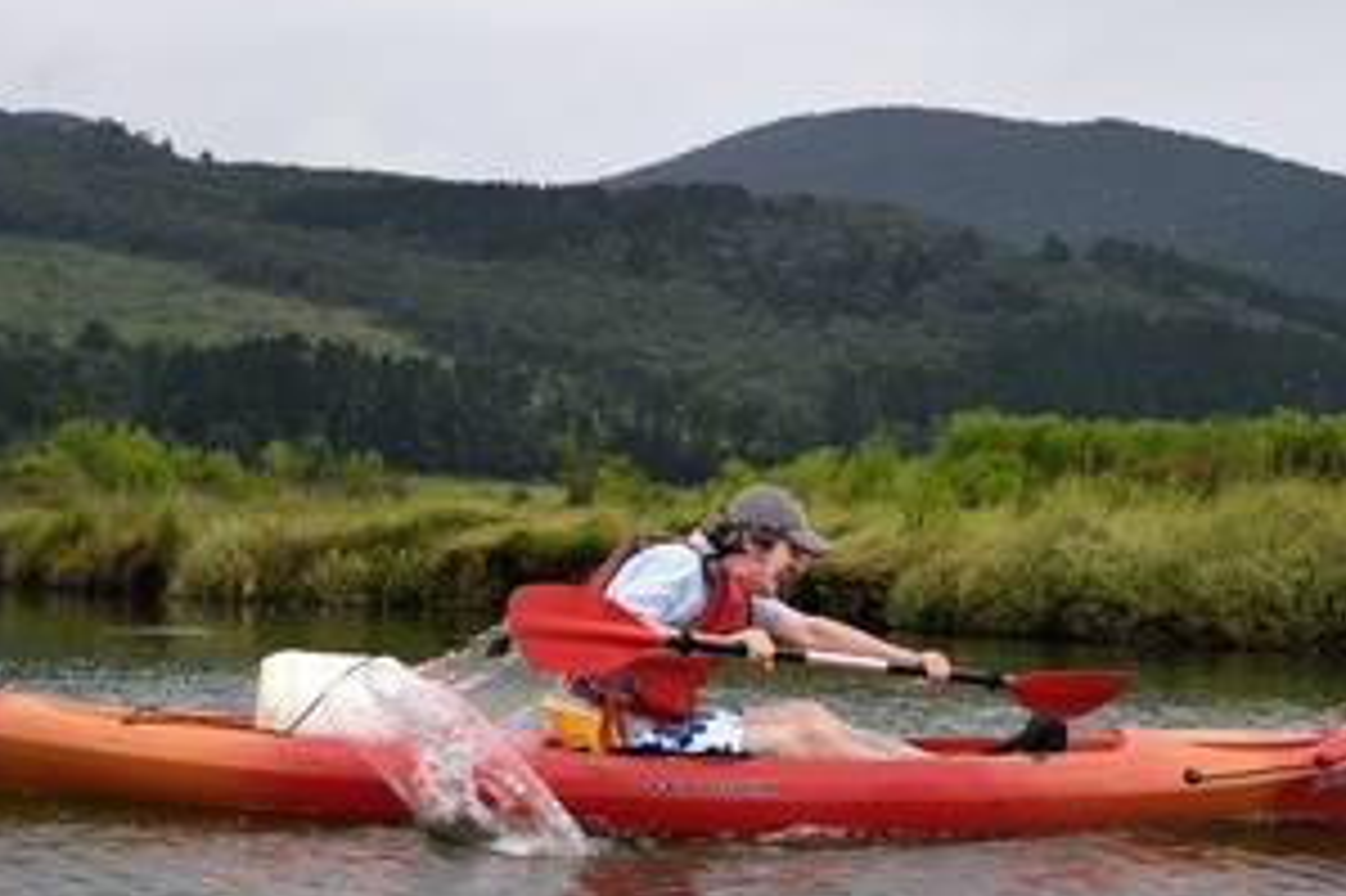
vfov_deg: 18.6
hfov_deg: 27.7
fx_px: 2728
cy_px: 567
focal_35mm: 73
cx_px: 716
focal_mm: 52
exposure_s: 1/320
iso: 200
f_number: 10
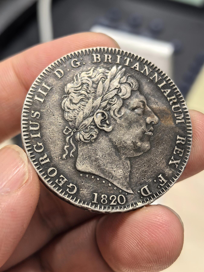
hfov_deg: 27.0
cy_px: 136
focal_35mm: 54
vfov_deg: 35.5
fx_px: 424
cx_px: 102
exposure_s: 1/100
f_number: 2
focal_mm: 6.98
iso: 320
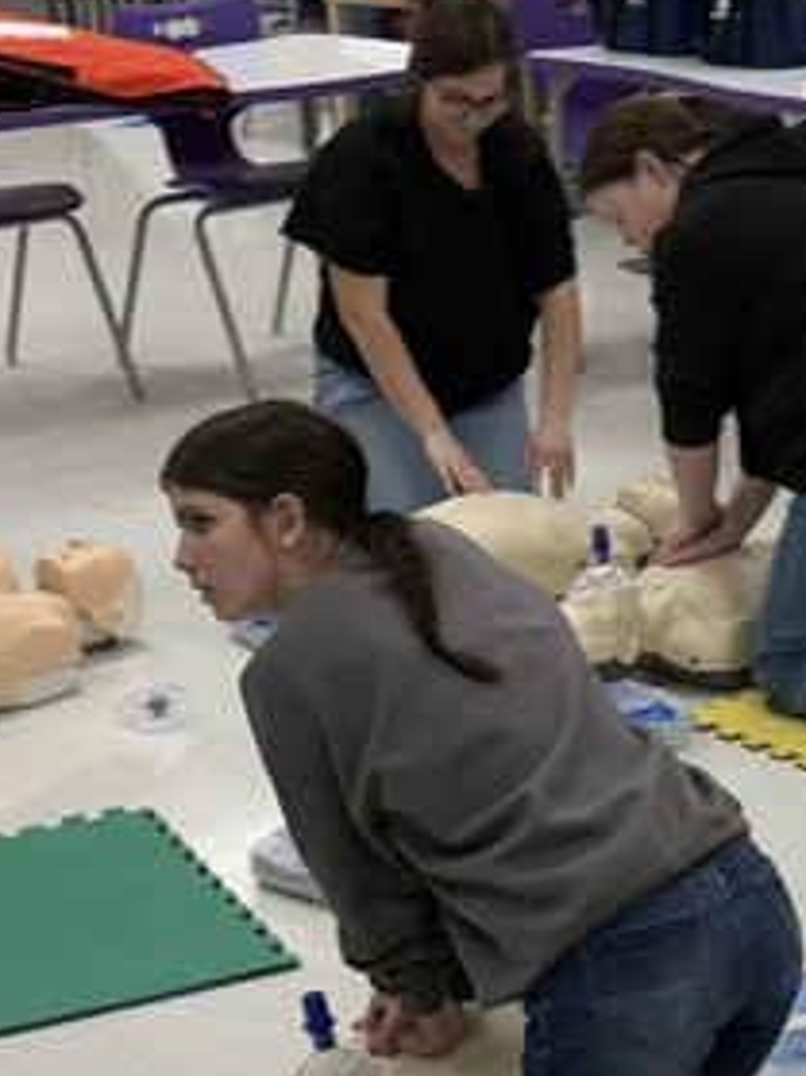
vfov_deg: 21.8
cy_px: 929
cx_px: 586
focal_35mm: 88
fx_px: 2734
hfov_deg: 16.7
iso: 80
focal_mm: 6.76
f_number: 1.78
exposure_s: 1/120
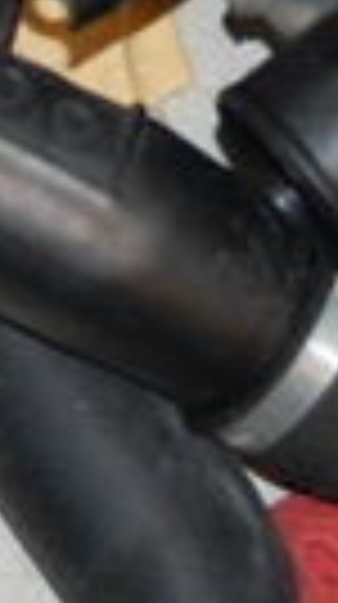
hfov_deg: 4.6
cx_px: -41
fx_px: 4215
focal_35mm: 264
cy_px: -126
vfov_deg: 8.1
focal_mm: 35
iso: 400
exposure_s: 1/60
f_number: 4.8
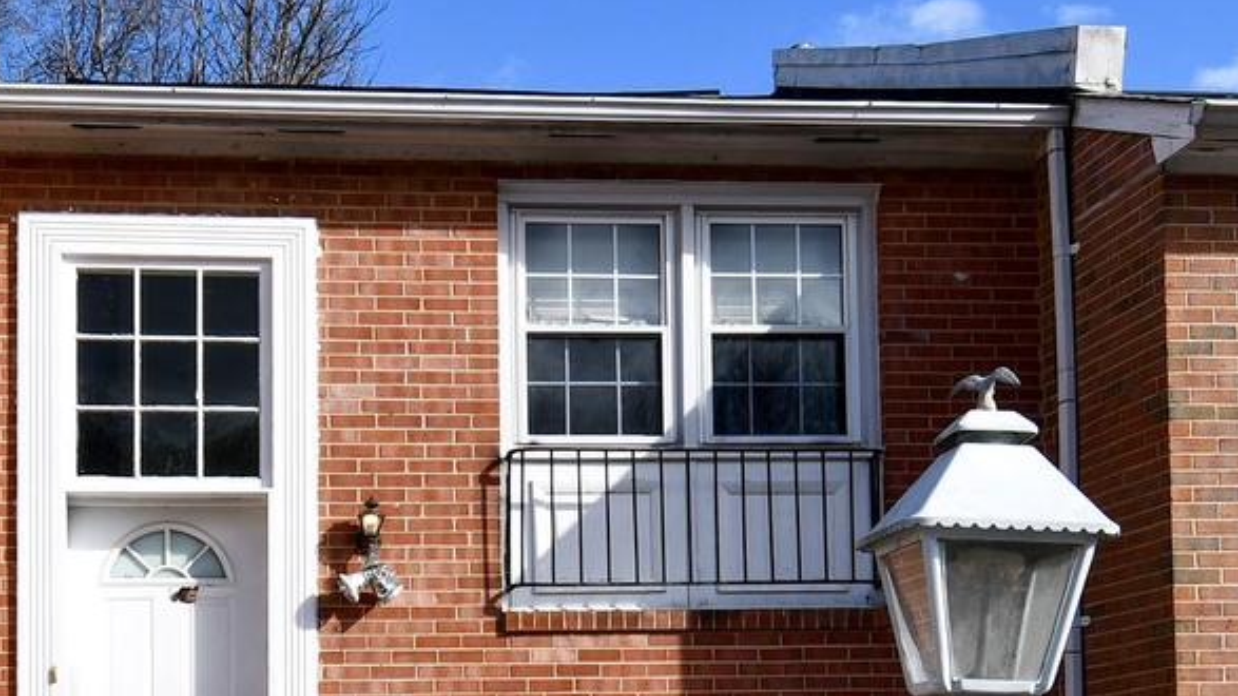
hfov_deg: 38.4
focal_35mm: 54
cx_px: 515
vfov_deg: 21.4
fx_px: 1772
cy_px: 700
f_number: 9
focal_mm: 14
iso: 100
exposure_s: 1/320
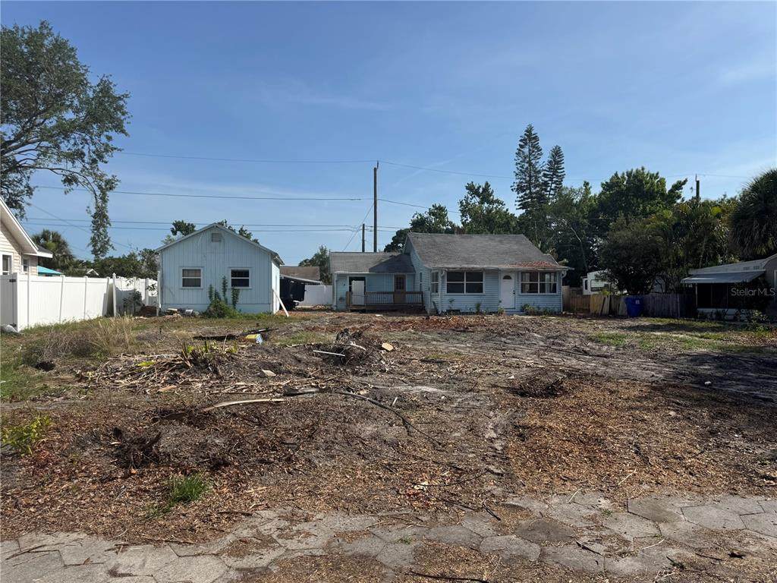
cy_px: 292
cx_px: 388
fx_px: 539
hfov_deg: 71.6
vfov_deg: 56.8
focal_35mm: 24
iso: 80
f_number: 1.78
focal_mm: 6.76
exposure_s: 1/5348
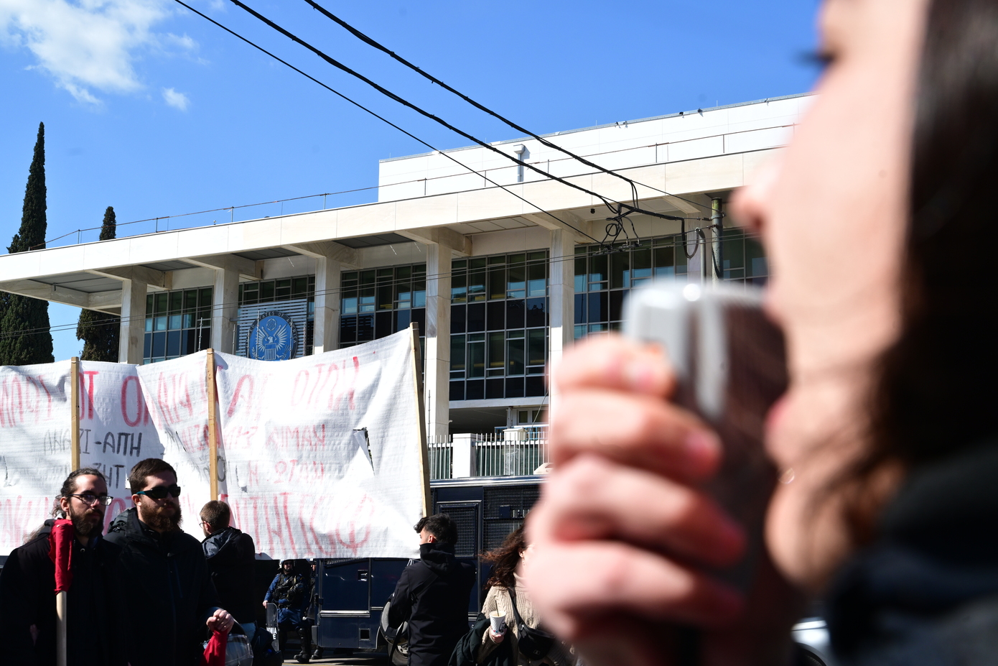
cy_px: 333
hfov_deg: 41.1
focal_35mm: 48
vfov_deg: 28.1
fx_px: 1331
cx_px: 499
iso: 640
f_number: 9
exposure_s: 1/1000
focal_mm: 48
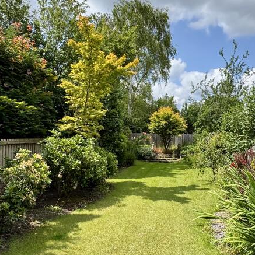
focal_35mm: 29
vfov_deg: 55.6
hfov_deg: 55.1
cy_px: 131
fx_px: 242
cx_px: 156
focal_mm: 2.22
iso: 40
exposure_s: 1/1078
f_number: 2.2
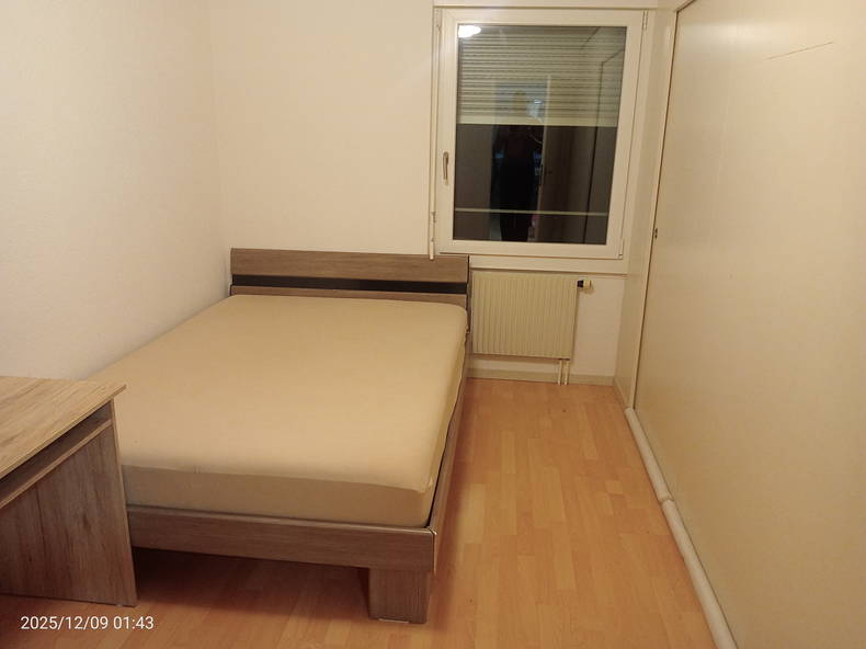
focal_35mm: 28
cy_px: 324
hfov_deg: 63.5
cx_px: 433
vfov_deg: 49.7
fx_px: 700
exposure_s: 1/25
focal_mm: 4.04
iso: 1964
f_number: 1.8
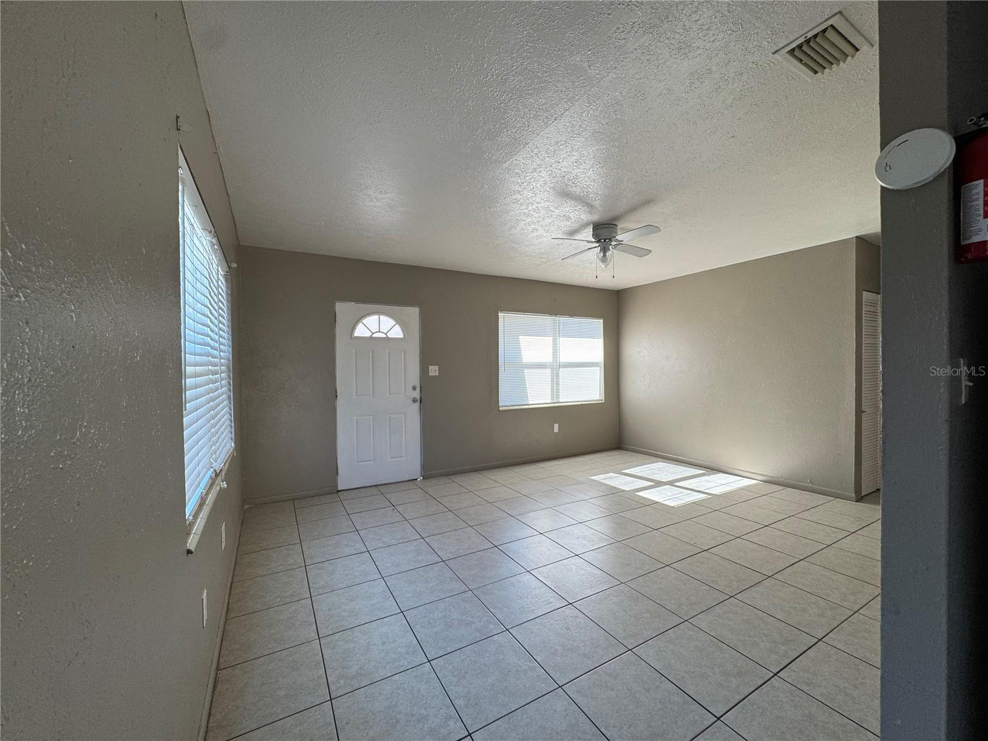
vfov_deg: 85.7
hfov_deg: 102.1
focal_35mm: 14
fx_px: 400
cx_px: 494
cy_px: 370
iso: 80
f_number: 2.2
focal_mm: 2.22
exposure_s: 1/99
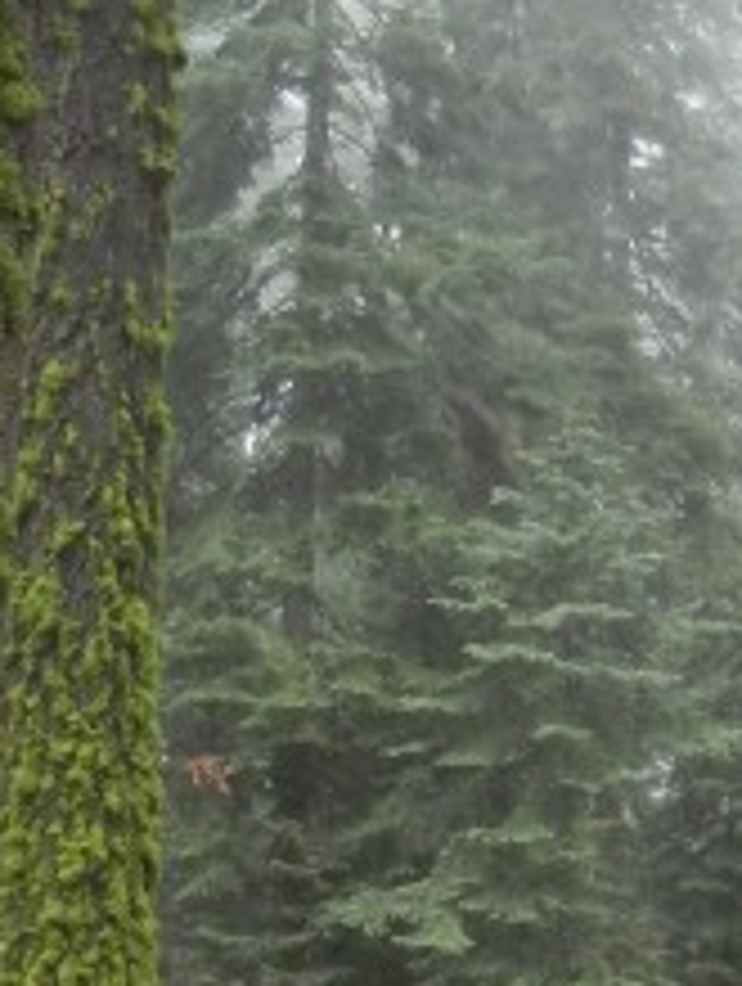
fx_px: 3990
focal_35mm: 140
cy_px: 756
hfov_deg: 10.4
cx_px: 908
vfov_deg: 14.0
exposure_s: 1/44.8
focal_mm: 5.4
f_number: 3.5
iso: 400
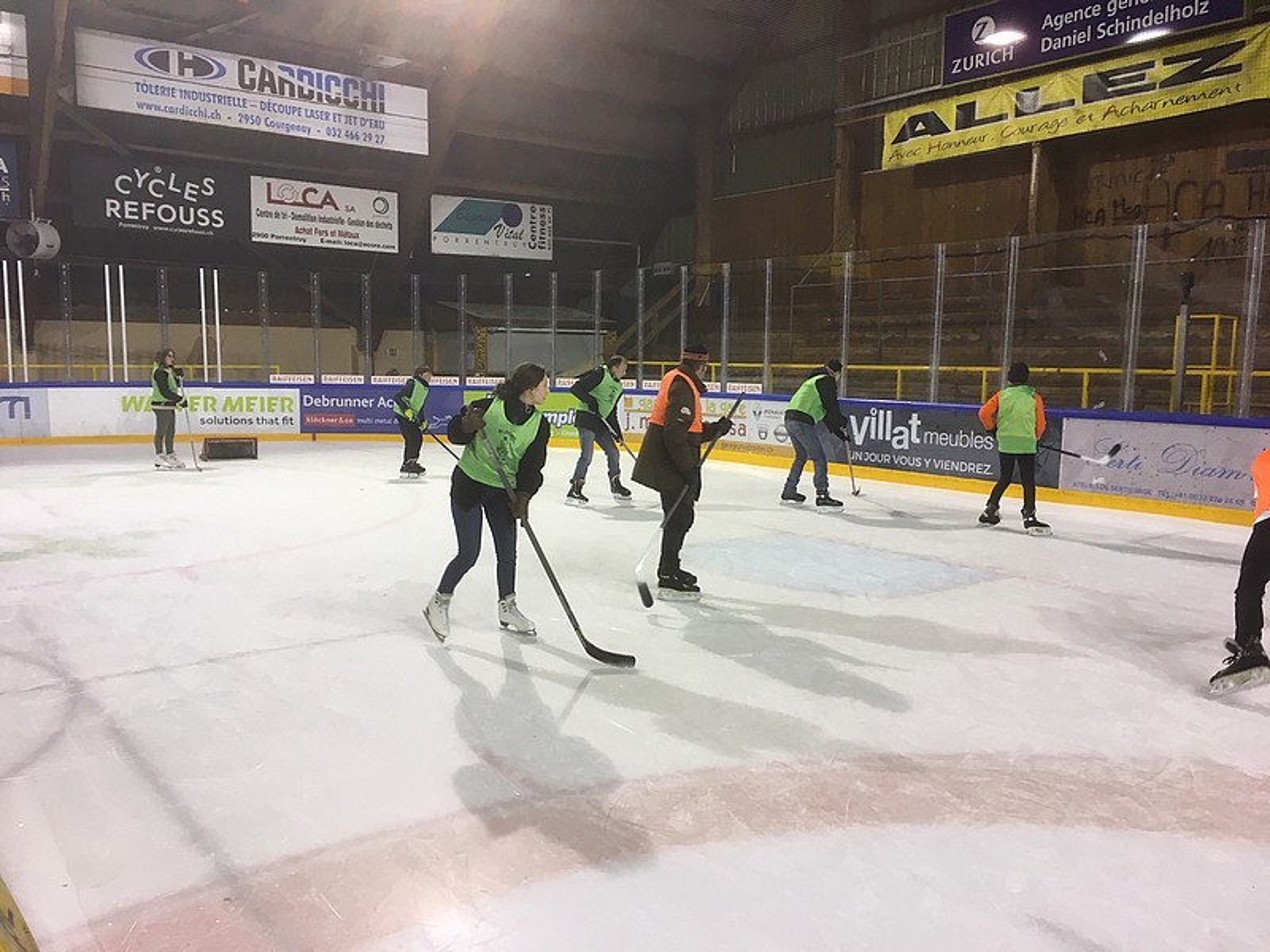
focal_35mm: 29
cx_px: 635
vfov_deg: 48.2
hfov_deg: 61.7
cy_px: 476
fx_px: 1064
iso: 32
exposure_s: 1/33
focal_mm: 4.15
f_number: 2.2
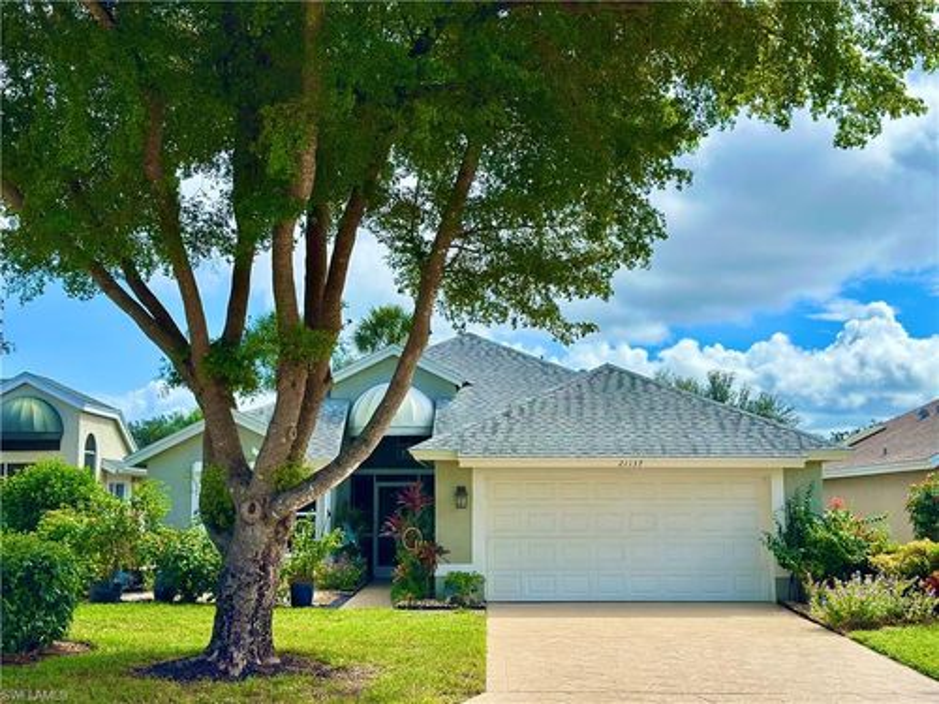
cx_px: 470
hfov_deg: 39.7
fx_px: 1302
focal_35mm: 48
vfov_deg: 30.3
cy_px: 352
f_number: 1.78
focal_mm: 6.86
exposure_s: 1/6211
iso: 80
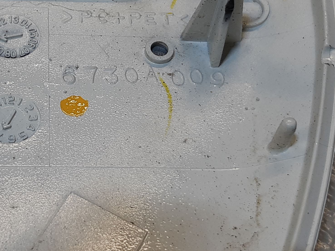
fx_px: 348
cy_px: 101
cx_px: 120
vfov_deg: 39.5
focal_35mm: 36
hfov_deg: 50.7
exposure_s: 1/117
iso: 40
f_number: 1.7
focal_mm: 3.93
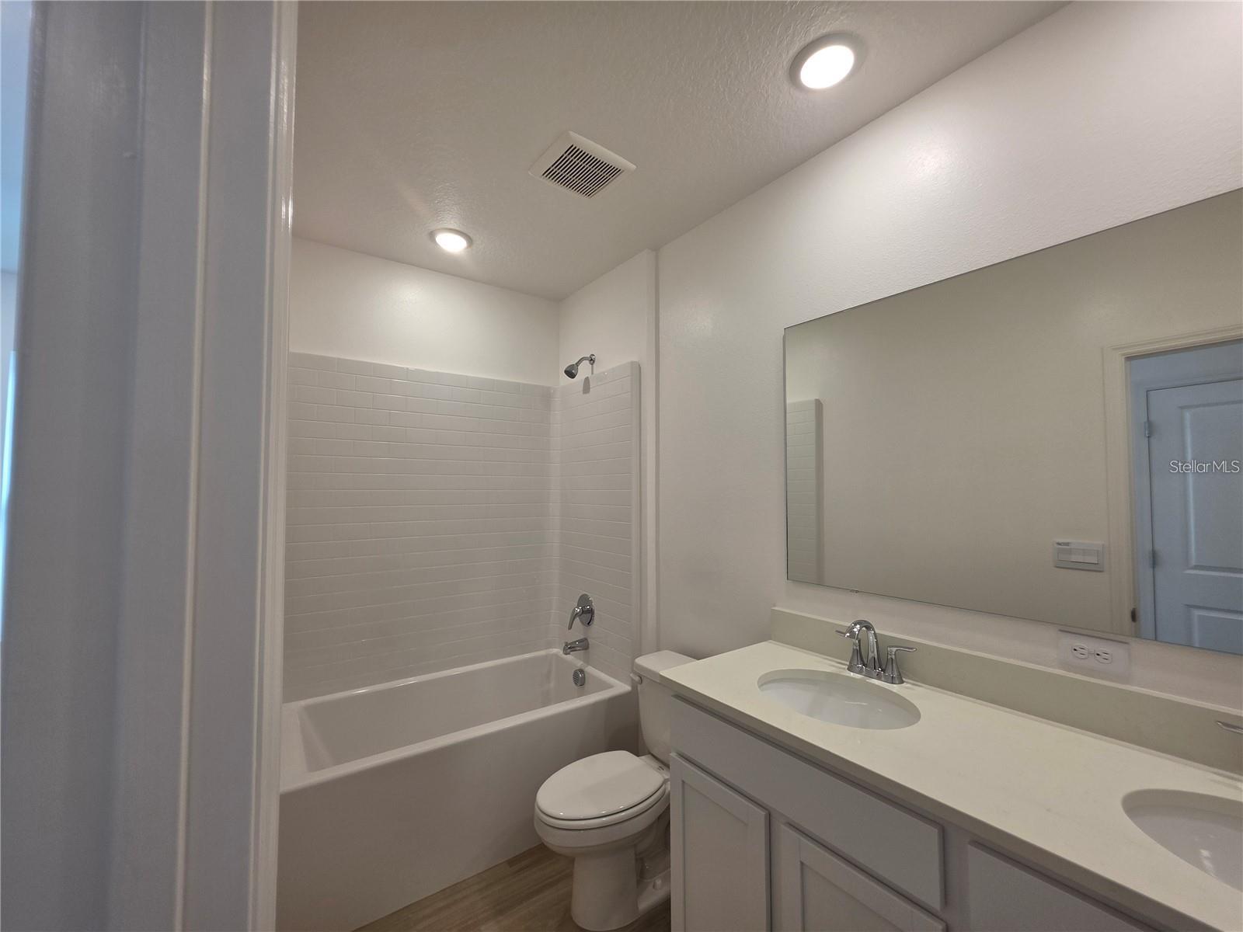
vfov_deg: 89.9
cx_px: 622
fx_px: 467
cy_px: 466
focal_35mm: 13
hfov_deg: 106.2
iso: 64
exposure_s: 1/120
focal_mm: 2.2
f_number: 1.9
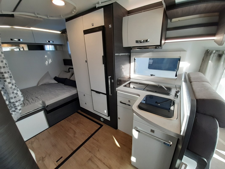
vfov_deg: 89.9
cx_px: 112
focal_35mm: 13
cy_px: 84
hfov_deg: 106.2
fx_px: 84
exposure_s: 1/50
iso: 80
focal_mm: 1.13
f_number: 2.2
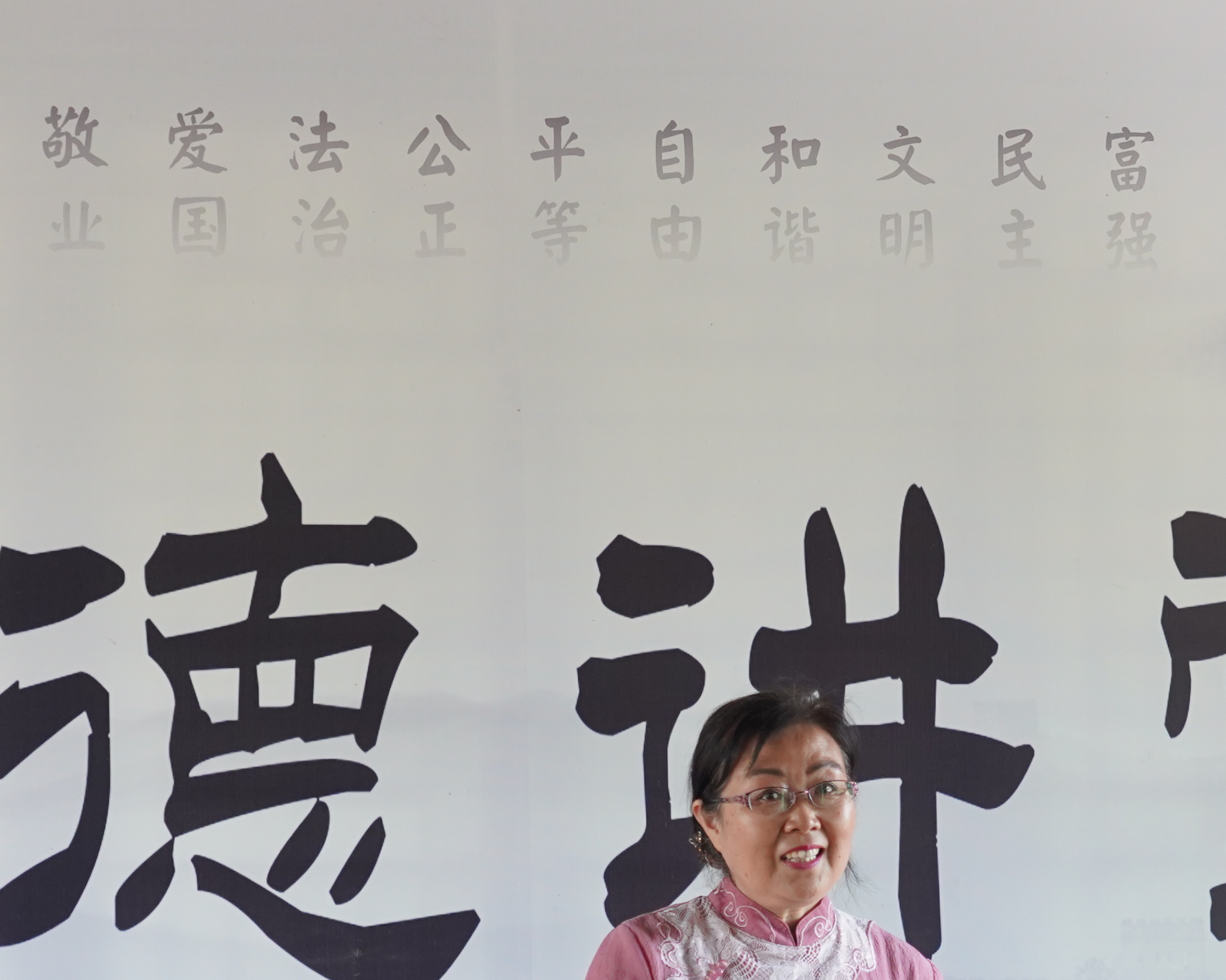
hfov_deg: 13.9
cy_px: 794
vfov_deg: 11.1
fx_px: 5007
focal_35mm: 138
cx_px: 832
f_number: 4
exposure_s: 1/160
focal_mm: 61
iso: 1250
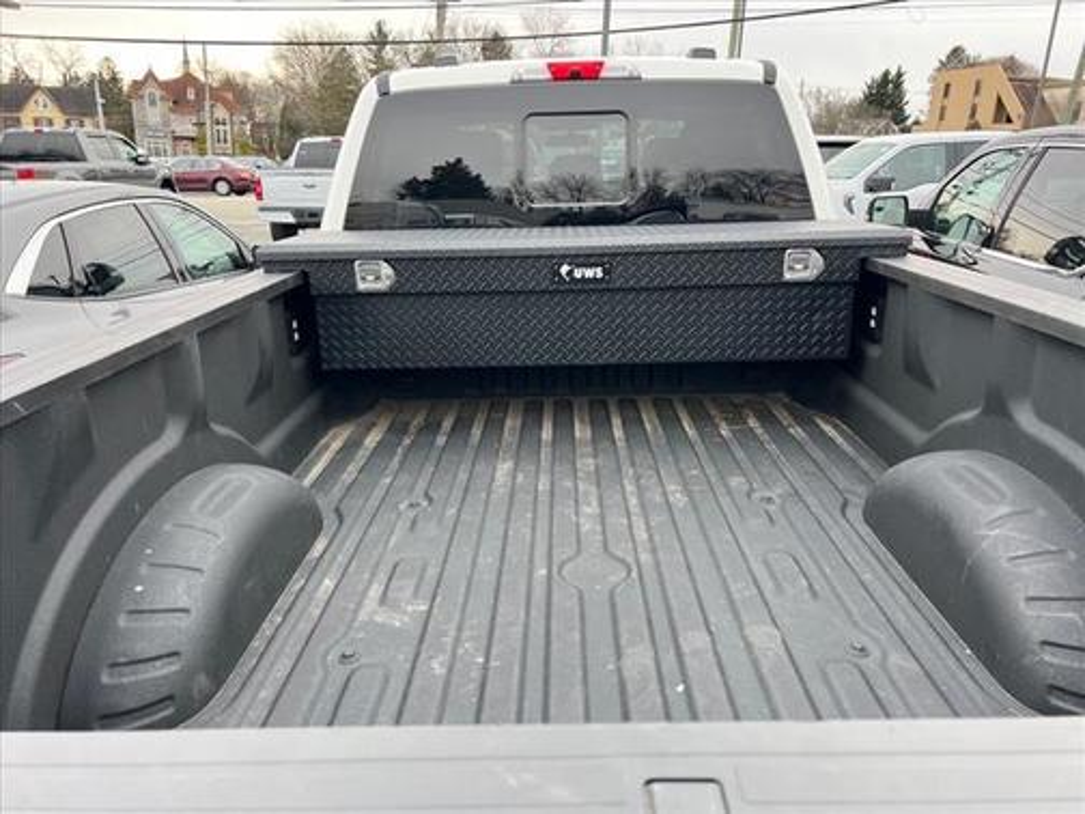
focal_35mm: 26
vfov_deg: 53.1
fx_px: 815
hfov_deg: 67.3
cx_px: 542
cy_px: 407
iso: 40
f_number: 1.5
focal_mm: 5.7
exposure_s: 1/237
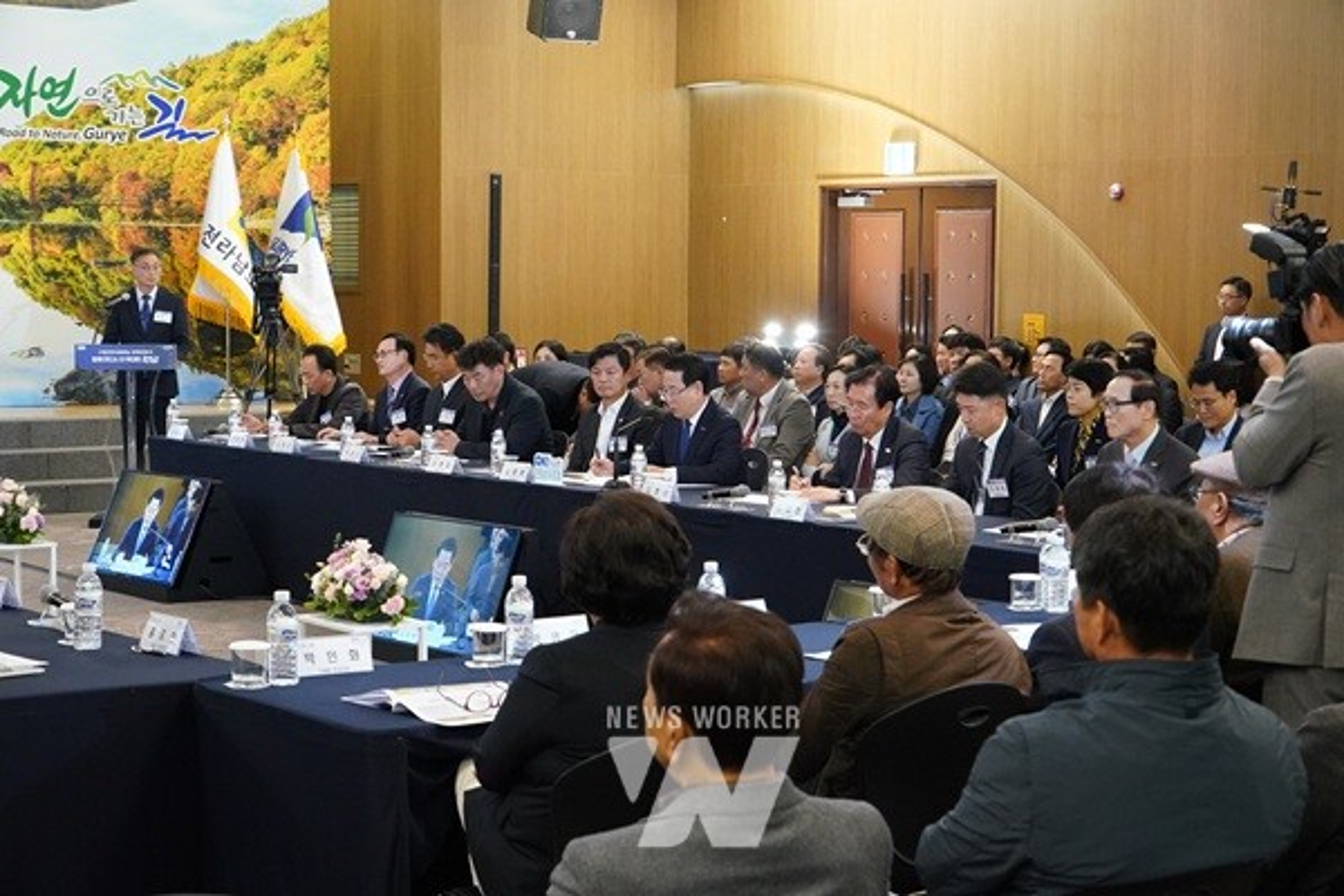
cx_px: 672
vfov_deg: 21.2
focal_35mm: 64
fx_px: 2389
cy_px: 448
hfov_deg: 31.4
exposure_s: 1/100
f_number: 6.3
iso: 5000
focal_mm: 43
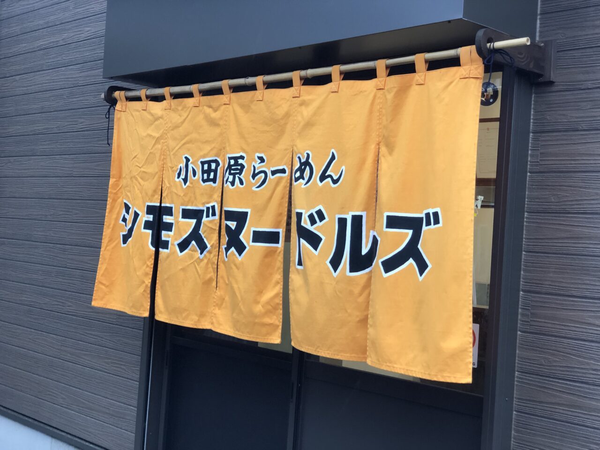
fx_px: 901
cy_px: 225
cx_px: 300
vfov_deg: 28.0
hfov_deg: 36.8
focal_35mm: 52
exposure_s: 1/60
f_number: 2.4
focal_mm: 6
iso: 100
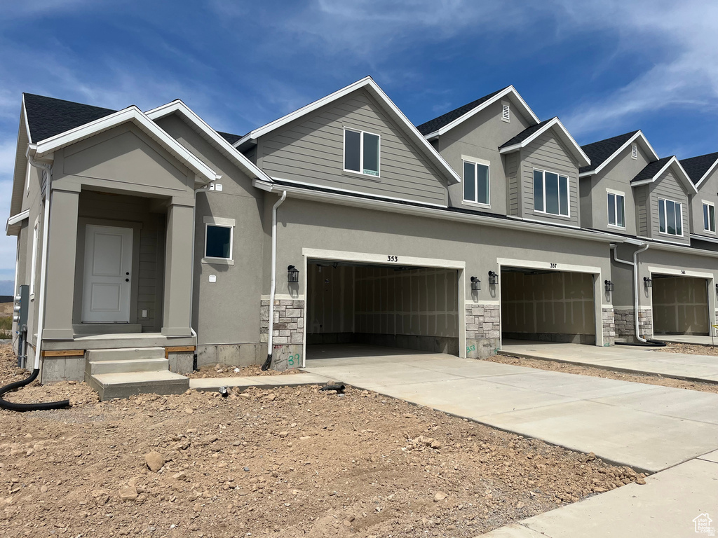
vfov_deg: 53.1
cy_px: 269
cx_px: 359
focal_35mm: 26
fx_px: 539
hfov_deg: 67.3
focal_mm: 5.1
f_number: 1.6
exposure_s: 1/5848
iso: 50
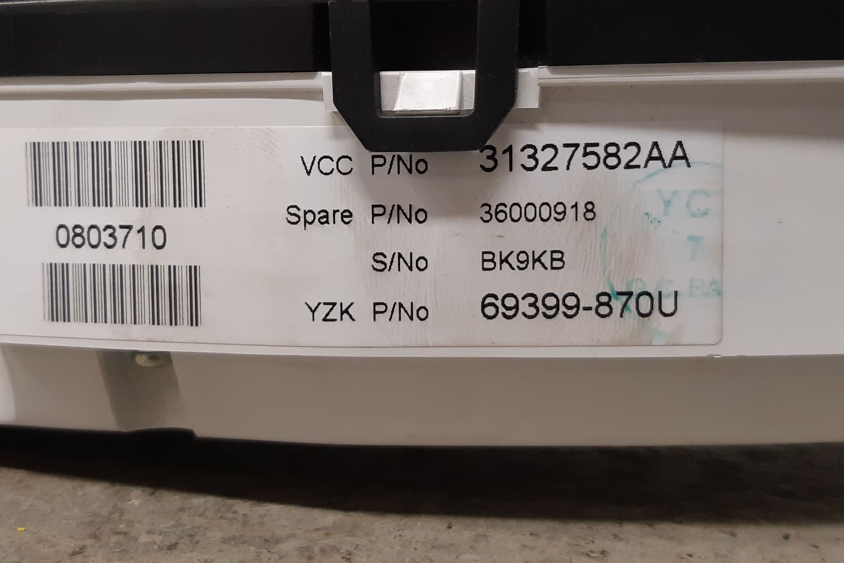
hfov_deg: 65.5
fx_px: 656
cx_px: 407
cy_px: 246
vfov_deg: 46.3
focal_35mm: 28
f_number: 1.7
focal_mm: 3.93
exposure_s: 1/50
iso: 160
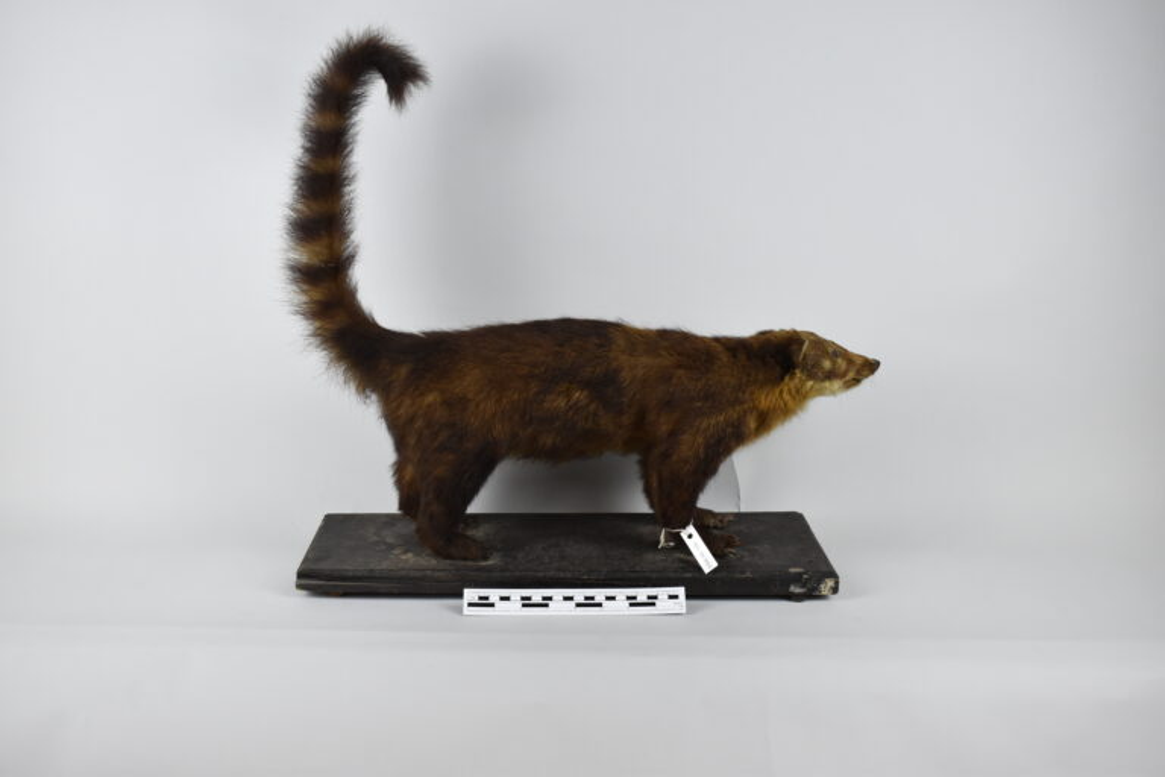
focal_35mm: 36
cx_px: 582
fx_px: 1165
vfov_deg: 36.9
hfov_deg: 53.1
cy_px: 388
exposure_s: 1/100
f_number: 5
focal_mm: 24
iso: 400
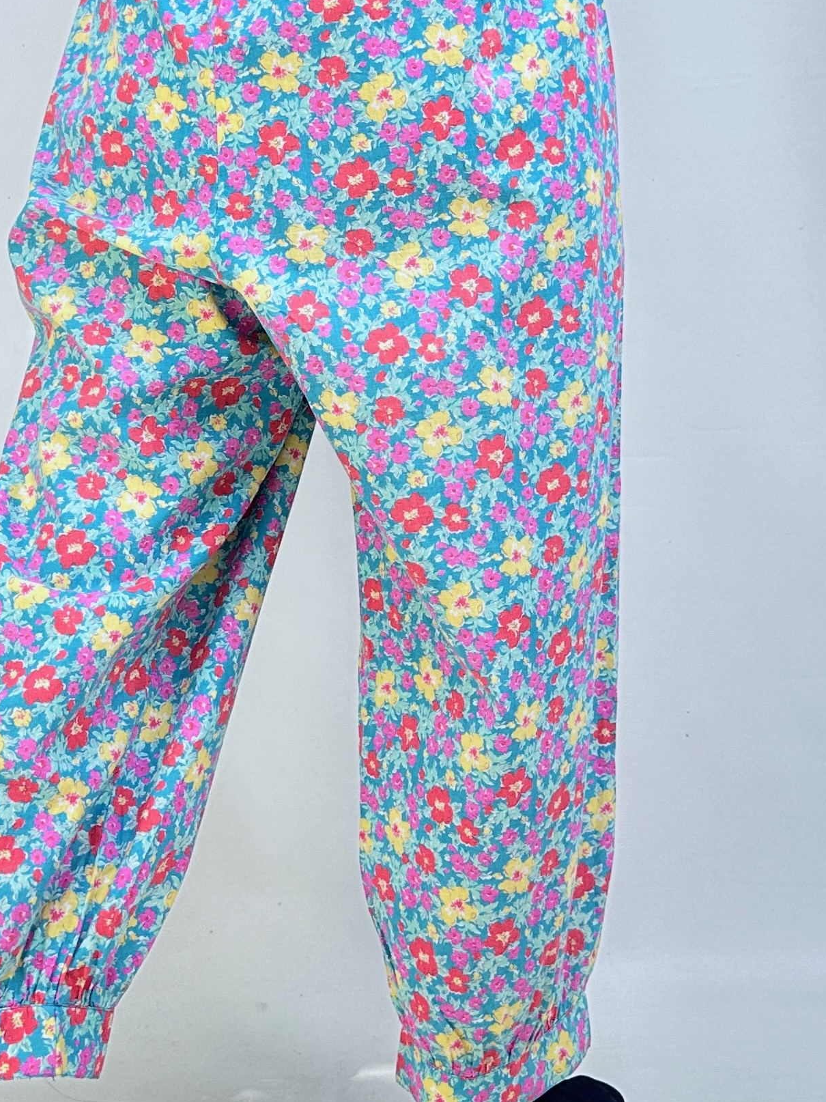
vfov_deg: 35.9
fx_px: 1655
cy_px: 256
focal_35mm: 52
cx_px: 331
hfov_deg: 28.0
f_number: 1.78
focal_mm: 6.86
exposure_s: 1/377
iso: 80
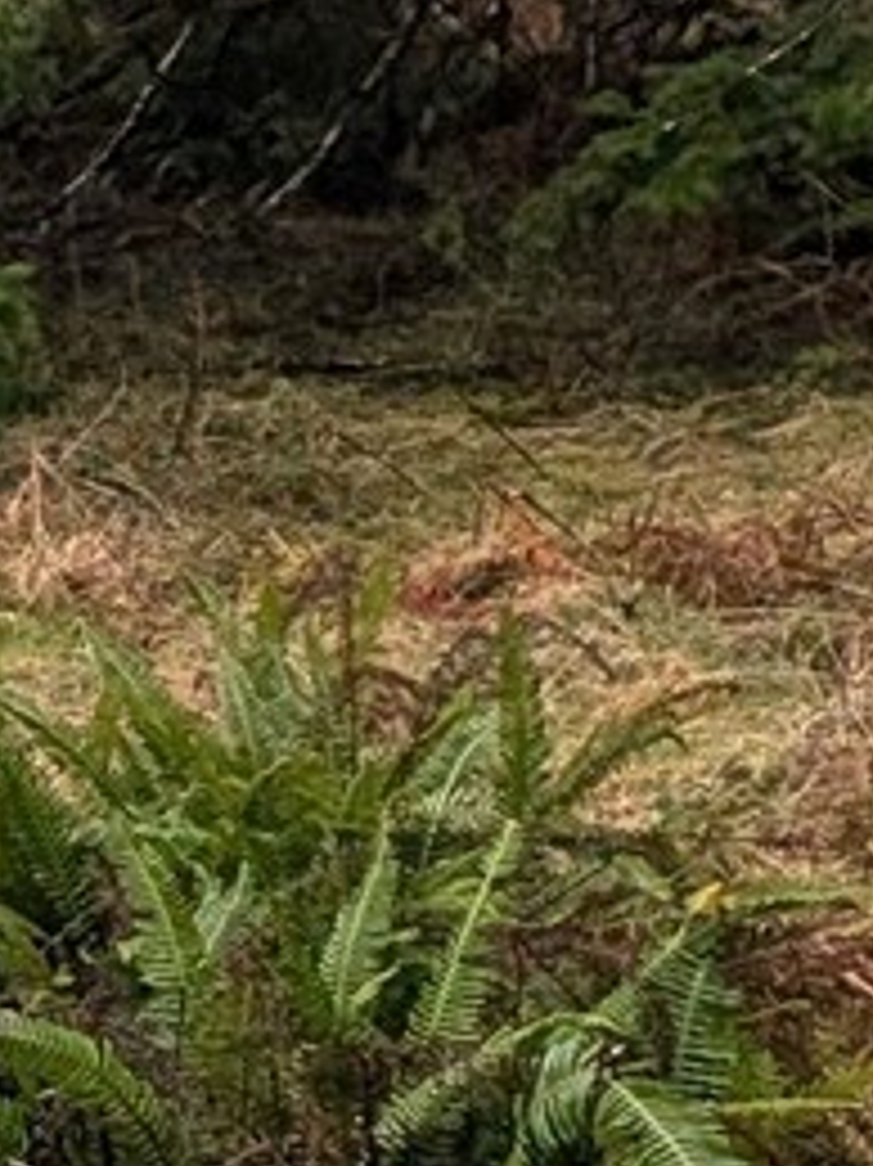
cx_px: -1462
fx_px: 2490
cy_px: 313
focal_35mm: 74
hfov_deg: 12.7
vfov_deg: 26.1
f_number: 1.95
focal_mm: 2.23
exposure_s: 1/125
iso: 37
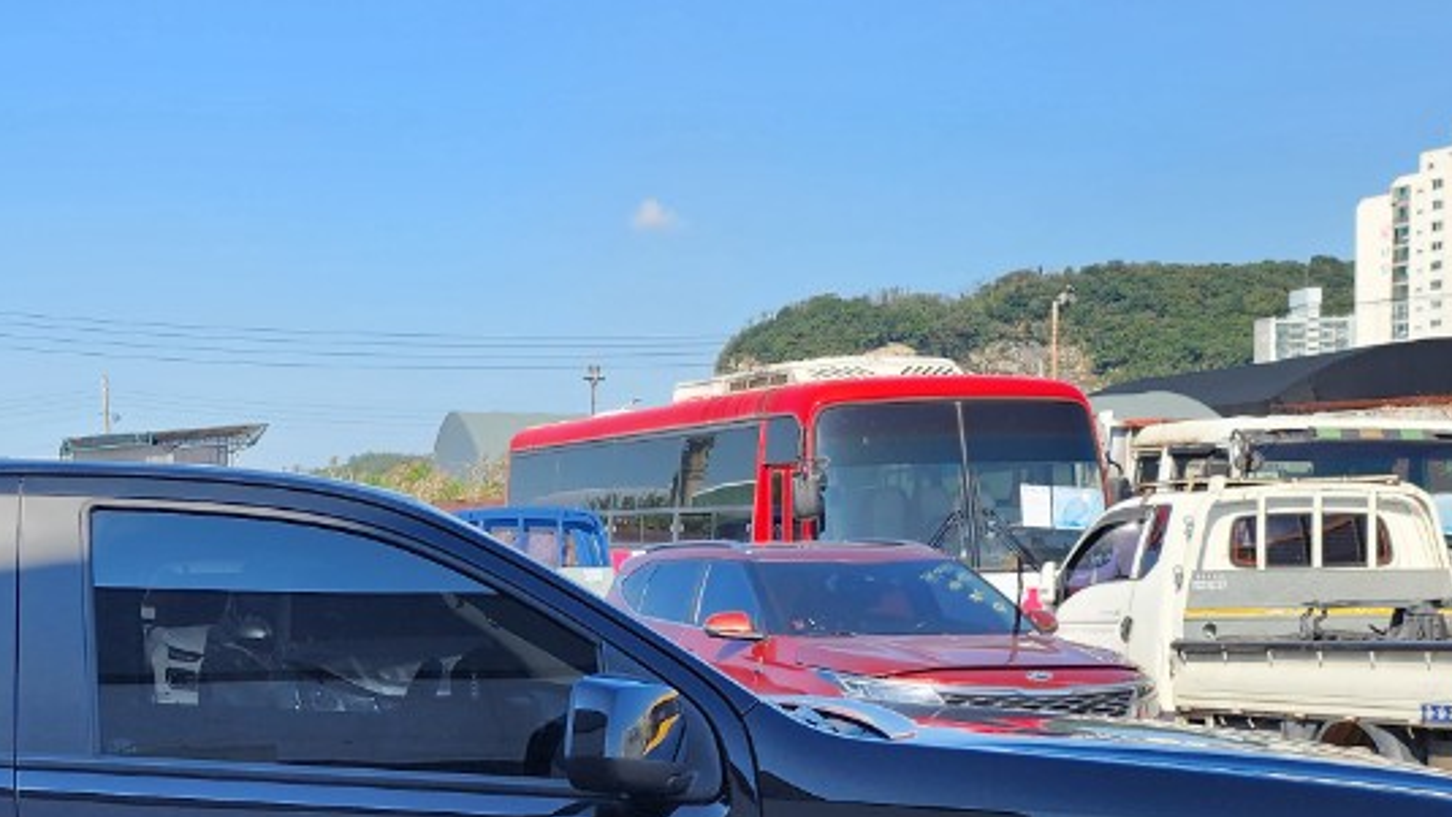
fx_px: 2310
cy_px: 630
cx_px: 71
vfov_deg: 19.9
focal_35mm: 60
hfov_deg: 32.6
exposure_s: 1/643
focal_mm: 6.4
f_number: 1.8
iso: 12
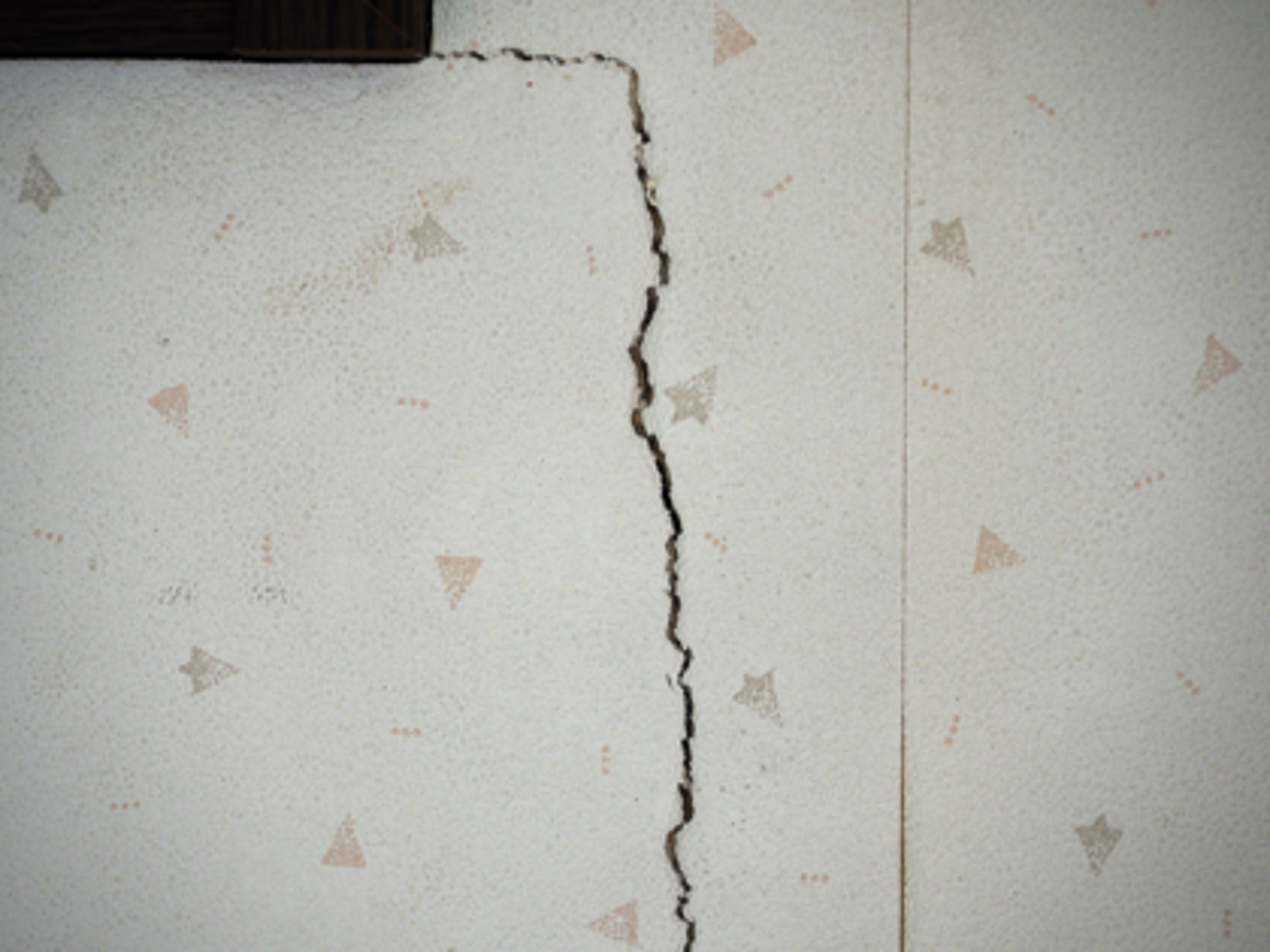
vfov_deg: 18.4
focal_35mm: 80
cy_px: 476
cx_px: 635
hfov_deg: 24.4
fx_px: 2935
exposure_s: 1/100
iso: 400
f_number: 3.5
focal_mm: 40
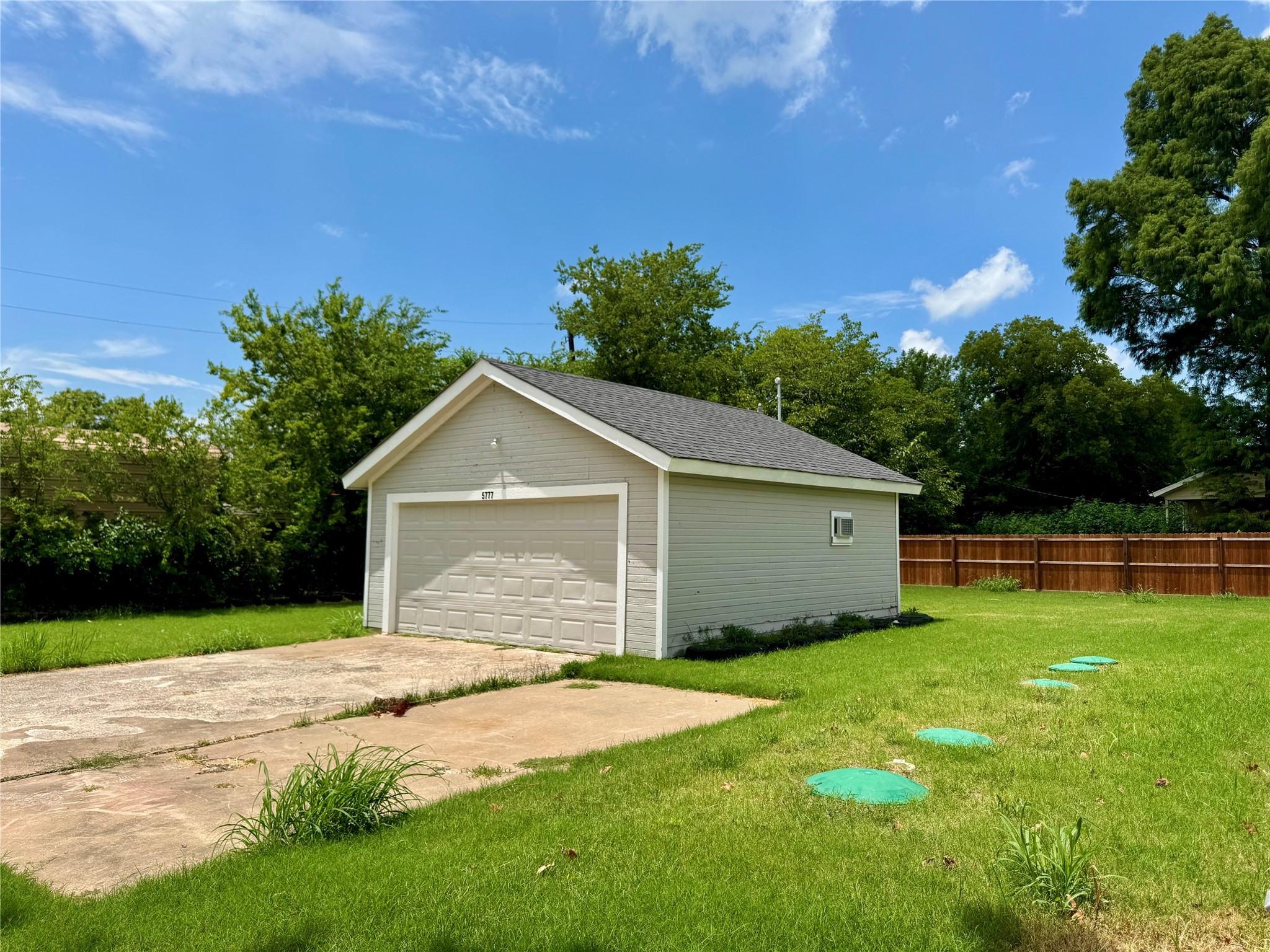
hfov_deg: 71.6
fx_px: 881
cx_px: 635
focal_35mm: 24
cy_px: 476
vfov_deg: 56.8
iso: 80
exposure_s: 1/4950
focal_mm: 6.76
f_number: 1.78
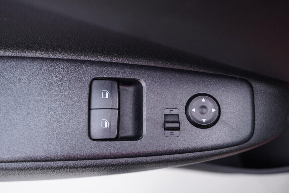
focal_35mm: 36
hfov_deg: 53.1
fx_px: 289
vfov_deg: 36.9
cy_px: 96
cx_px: 144
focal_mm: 24
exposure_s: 1/40
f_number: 2.8
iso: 250
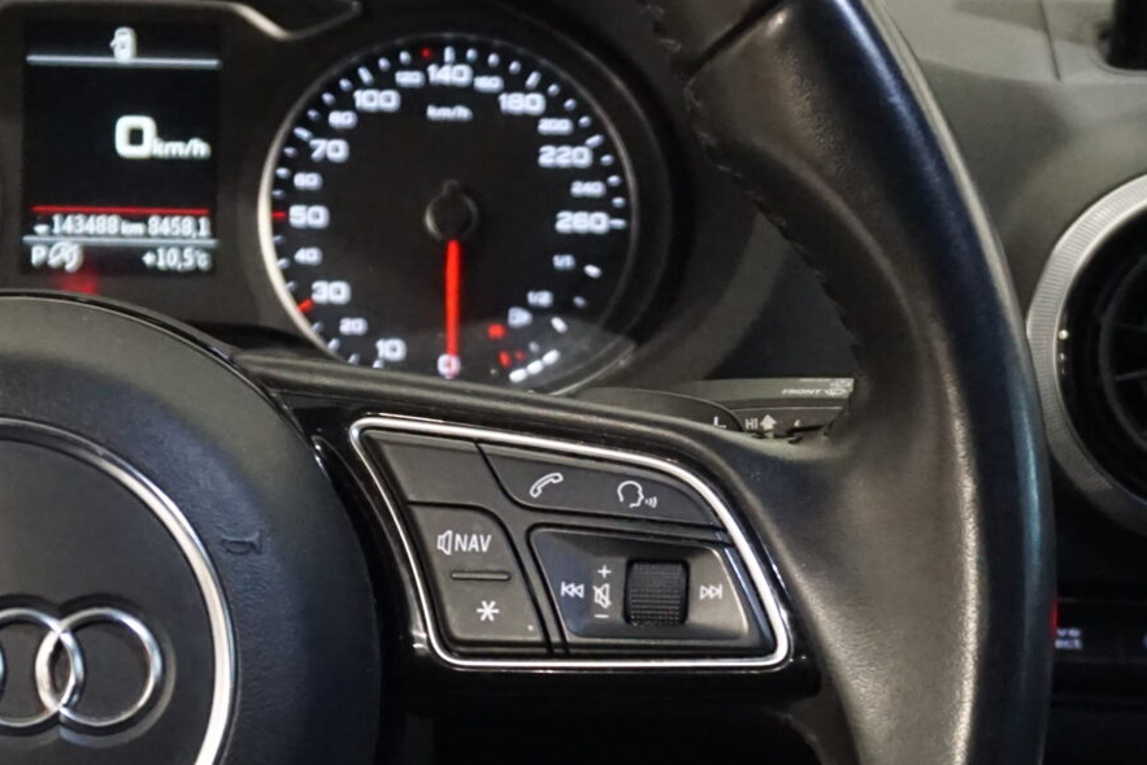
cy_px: 551
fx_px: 2772
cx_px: 472
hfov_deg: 23.3
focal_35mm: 87
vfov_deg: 15.7
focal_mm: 20
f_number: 4
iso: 3200
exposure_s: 1/30
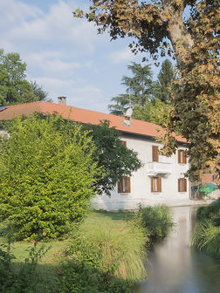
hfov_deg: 28.4
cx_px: 182
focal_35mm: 50
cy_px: 256
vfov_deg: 36.2
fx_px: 424
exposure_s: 30
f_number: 13
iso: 200
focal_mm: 14
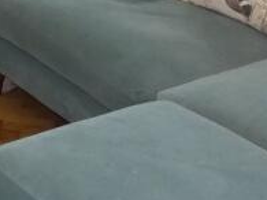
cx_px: -200
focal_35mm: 105
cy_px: -70
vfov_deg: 13.5
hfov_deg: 16.1
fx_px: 809
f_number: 2.8
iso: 320
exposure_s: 1/60
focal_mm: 3.6
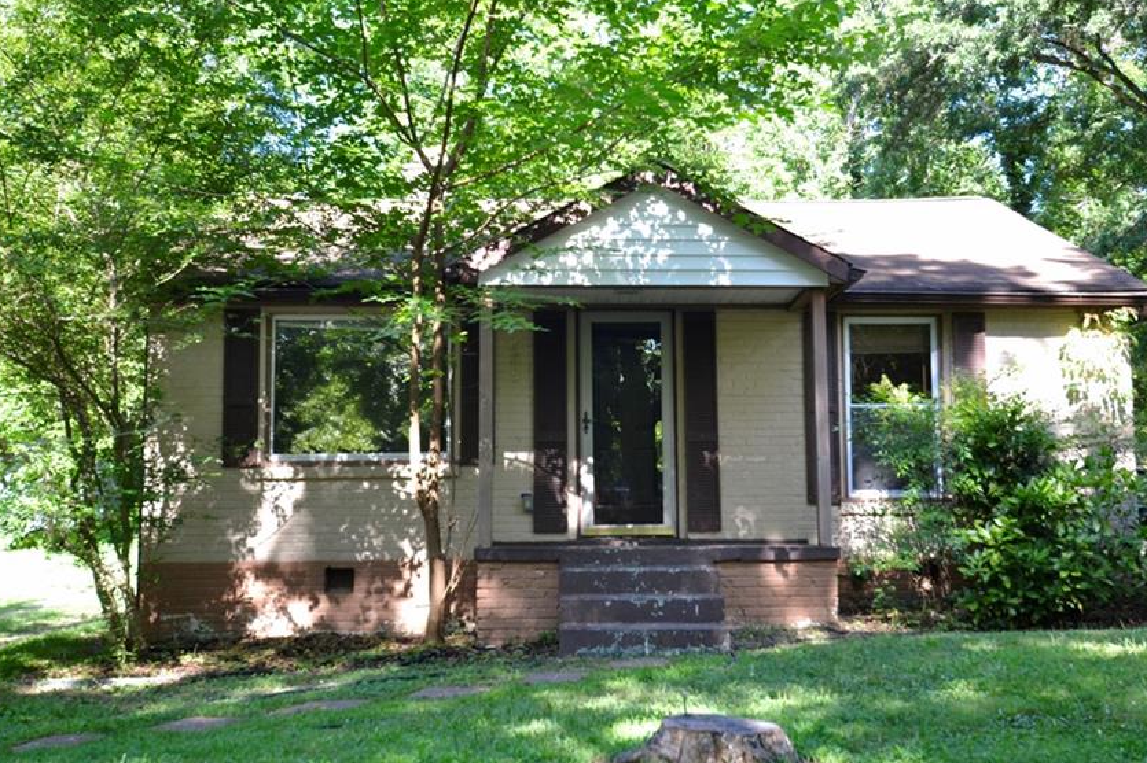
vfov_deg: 34.5
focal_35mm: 39
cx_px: 644
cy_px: 375
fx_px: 1230
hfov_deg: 49.9
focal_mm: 21
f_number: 5
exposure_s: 1/100
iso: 400
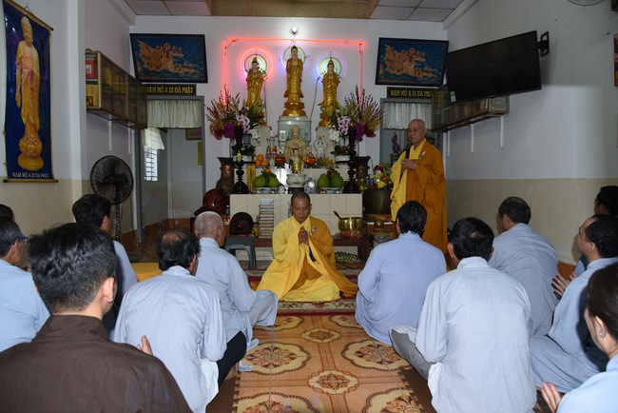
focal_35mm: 24
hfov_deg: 73.7
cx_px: 309
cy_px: 206
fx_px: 412
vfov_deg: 53.2
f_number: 5.6
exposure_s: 1/80
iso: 640
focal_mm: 24
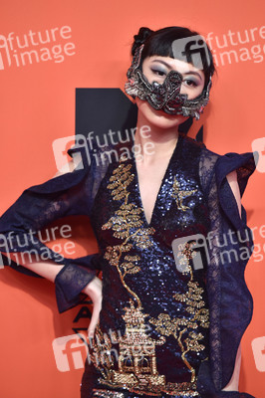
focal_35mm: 200
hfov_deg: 6.9
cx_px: 132
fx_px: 2212
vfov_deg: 10.3
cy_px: 199
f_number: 4.5
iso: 1600
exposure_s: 1/250
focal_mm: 200
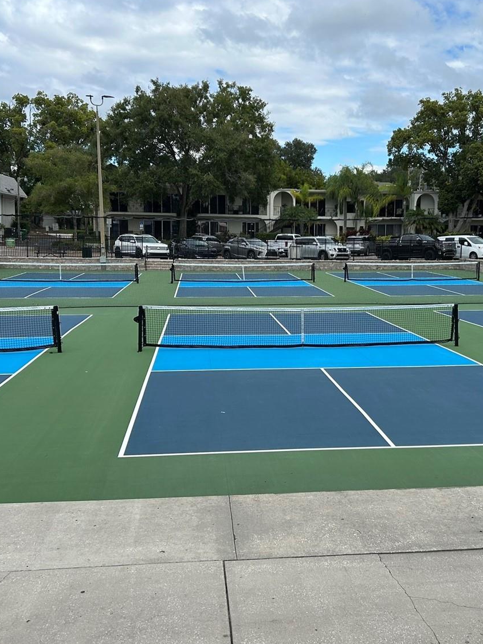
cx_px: 296
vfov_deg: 50.1
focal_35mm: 37
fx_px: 688
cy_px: 309
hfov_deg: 38.5
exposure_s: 1/2457
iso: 50
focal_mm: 5.7
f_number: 1.5
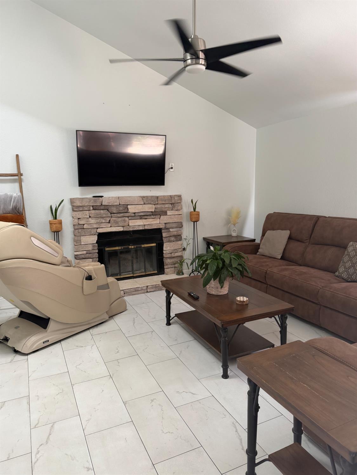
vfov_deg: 71.6
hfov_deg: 56.8
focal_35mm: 24
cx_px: 178
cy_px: 238
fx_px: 330
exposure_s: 1/80
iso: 200
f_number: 1.78
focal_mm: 6.76
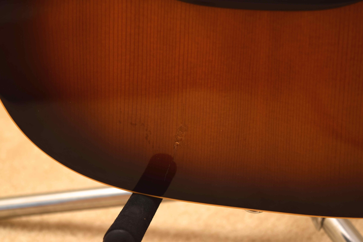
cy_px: 121
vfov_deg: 16.6
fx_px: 832
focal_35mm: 82
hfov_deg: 24.6
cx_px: 182
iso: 100
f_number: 5.6
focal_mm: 55
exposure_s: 1/60
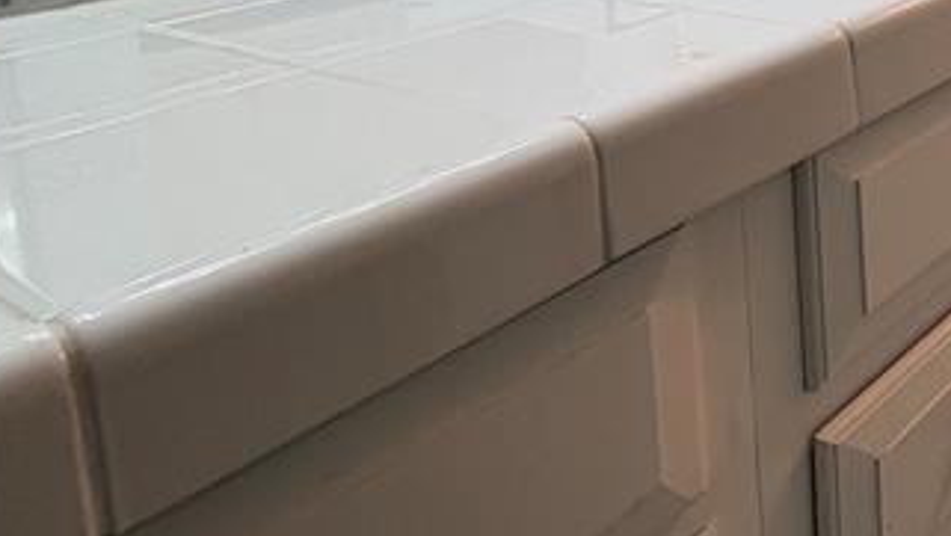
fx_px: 959
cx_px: 1144
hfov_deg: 38.7
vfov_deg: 26.1
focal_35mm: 38
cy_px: -184
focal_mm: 2.22
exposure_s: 1/120
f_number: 2.2
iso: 200
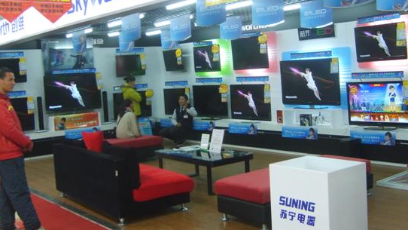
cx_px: 207
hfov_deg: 45.5
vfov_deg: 26.5
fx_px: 487
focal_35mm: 45
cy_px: 94
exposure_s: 1/30
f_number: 2.8
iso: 82
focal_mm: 5.8
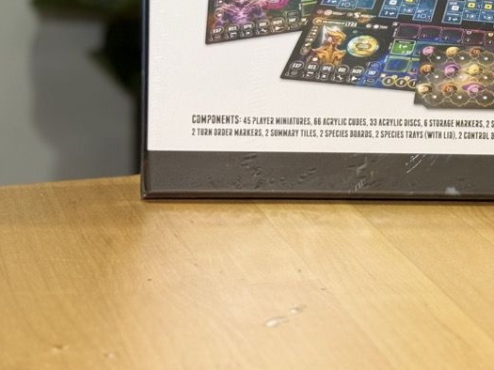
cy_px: -58
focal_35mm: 117
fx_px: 1670
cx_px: 544
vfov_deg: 12.4
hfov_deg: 16.3
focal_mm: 6.76
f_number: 1.78
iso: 100
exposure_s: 1/50
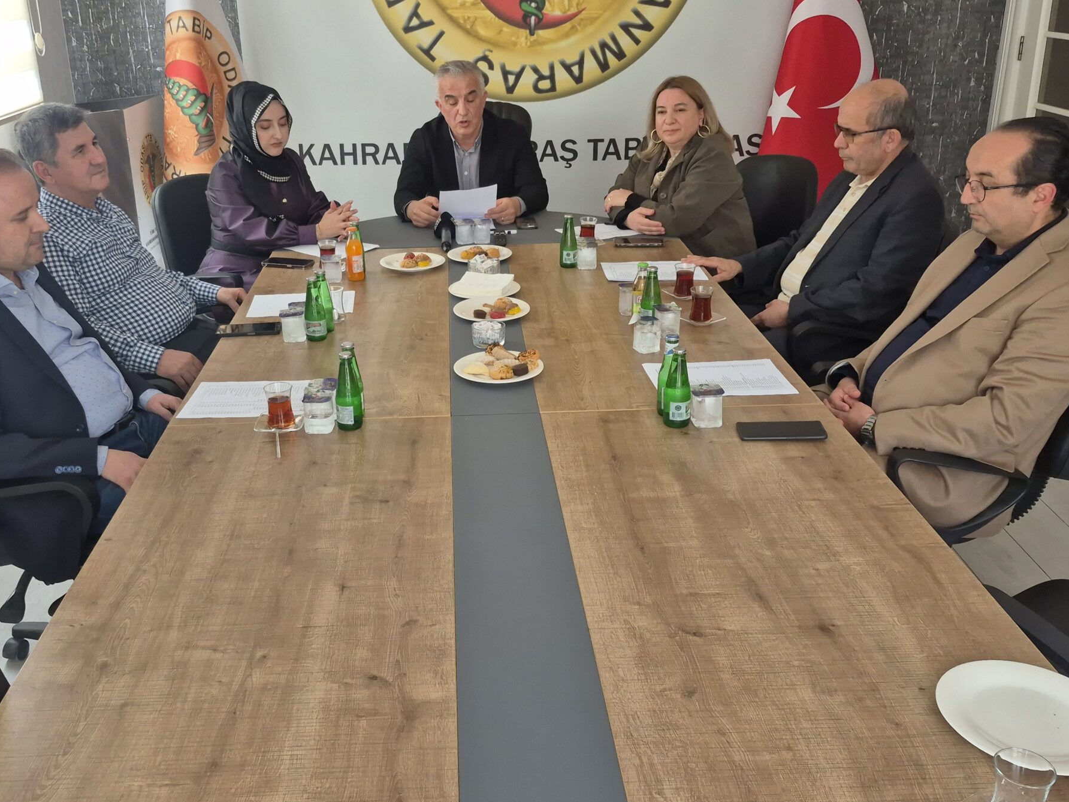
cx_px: 455
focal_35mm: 33
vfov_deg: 42.9
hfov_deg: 55.1
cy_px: 355
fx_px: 1019
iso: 64
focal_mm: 5.4
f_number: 1.8
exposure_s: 1/180
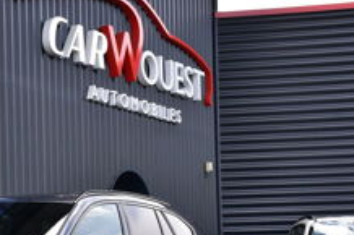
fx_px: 875
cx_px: 13
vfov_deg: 15.0
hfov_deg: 22.1
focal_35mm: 89
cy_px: 243
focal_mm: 27
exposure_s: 1/200
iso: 400
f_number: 10
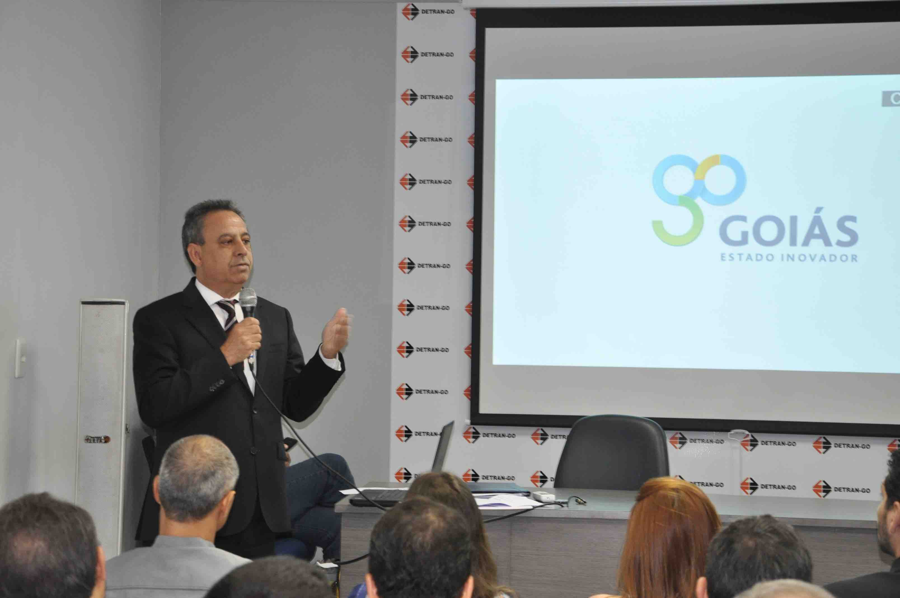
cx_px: 450
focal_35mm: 78
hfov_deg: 26.0
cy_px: 299
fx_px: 1948
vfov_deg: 17.4
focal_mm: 52
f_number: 6.3
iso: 800
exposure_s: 1/30
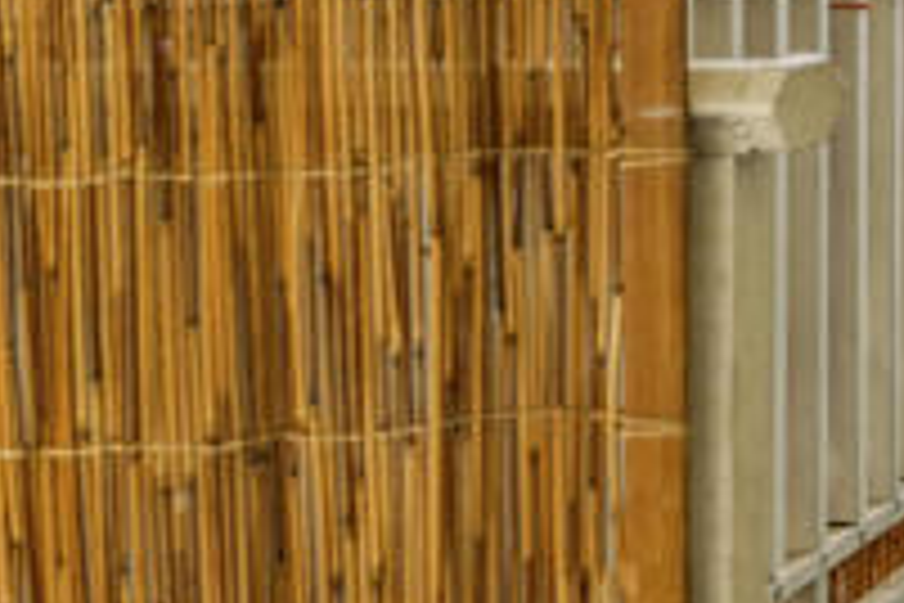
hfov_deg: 15.4
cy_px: -110
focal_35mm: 100
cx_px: 1920
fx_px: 2500
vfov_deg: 13.4
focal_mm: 13
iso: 400
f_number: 7.1
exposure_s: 1/50
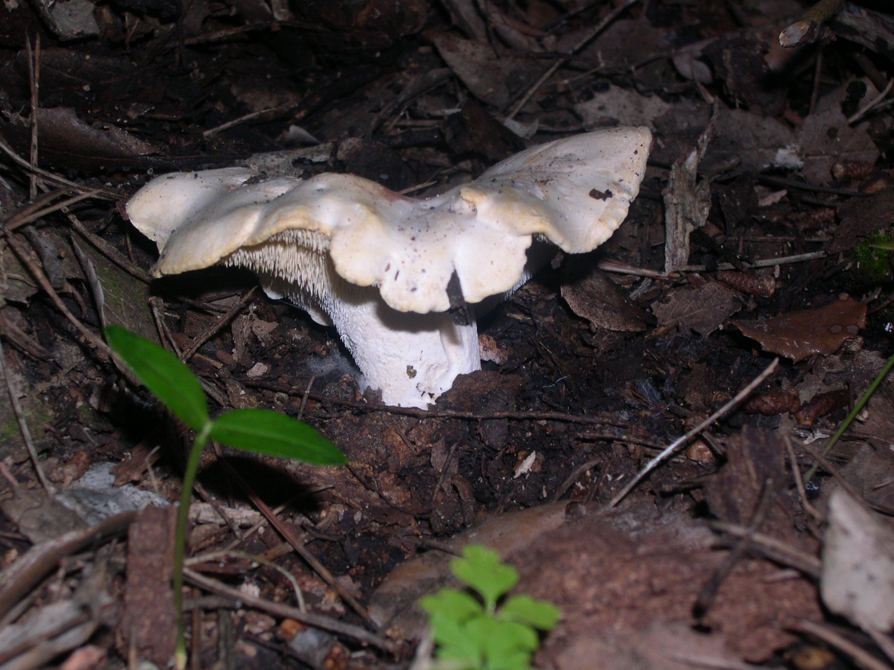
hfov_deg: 25.3
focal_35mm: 77
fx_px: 1989
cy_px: 335
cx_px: 447
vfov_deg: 19.1
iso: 100
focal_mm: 16.3
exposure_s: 1/60
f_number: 10.8
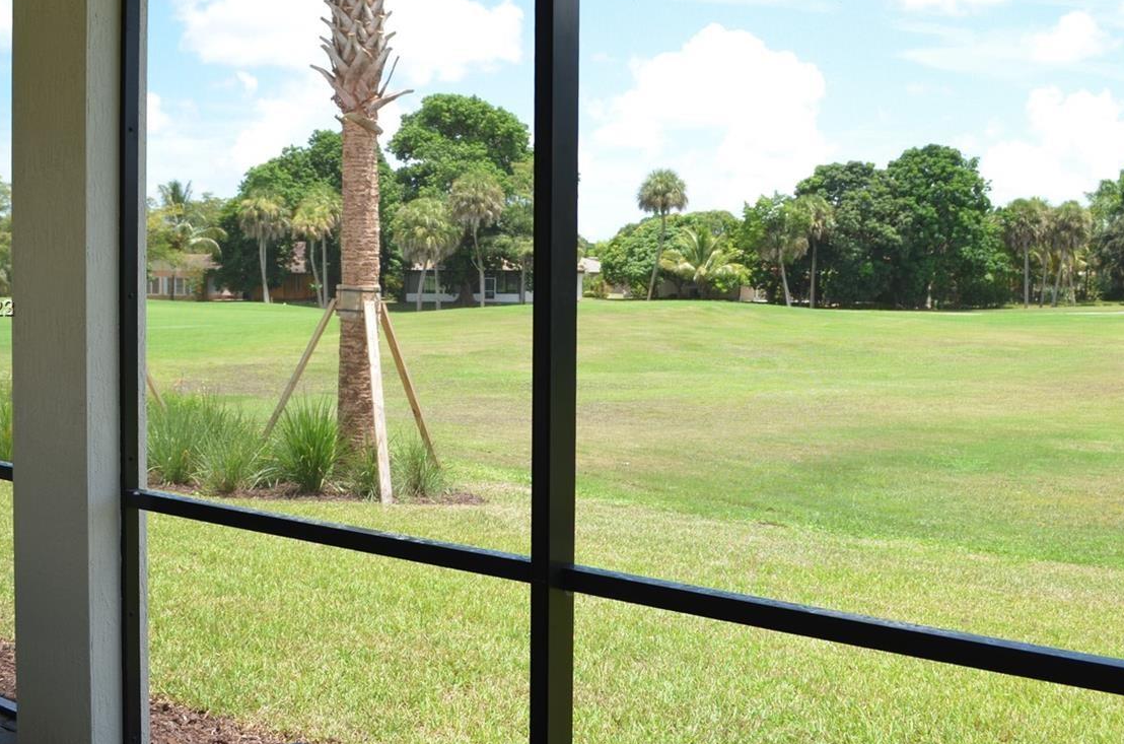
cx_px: 501
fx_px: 1215
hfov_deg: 49.6
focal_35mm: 39
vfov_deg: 34.0
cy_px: 310
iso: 180
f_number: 8
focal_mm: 18
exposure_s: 1/250
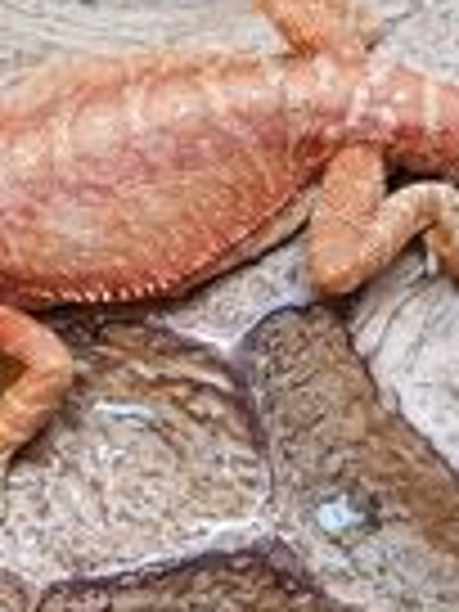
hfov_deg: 21.9
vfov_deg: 28.8
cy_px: 387
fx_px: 1185
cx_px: 176
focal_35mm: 67
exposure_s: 1/25
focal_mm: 4.2
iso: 250
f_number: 1.7
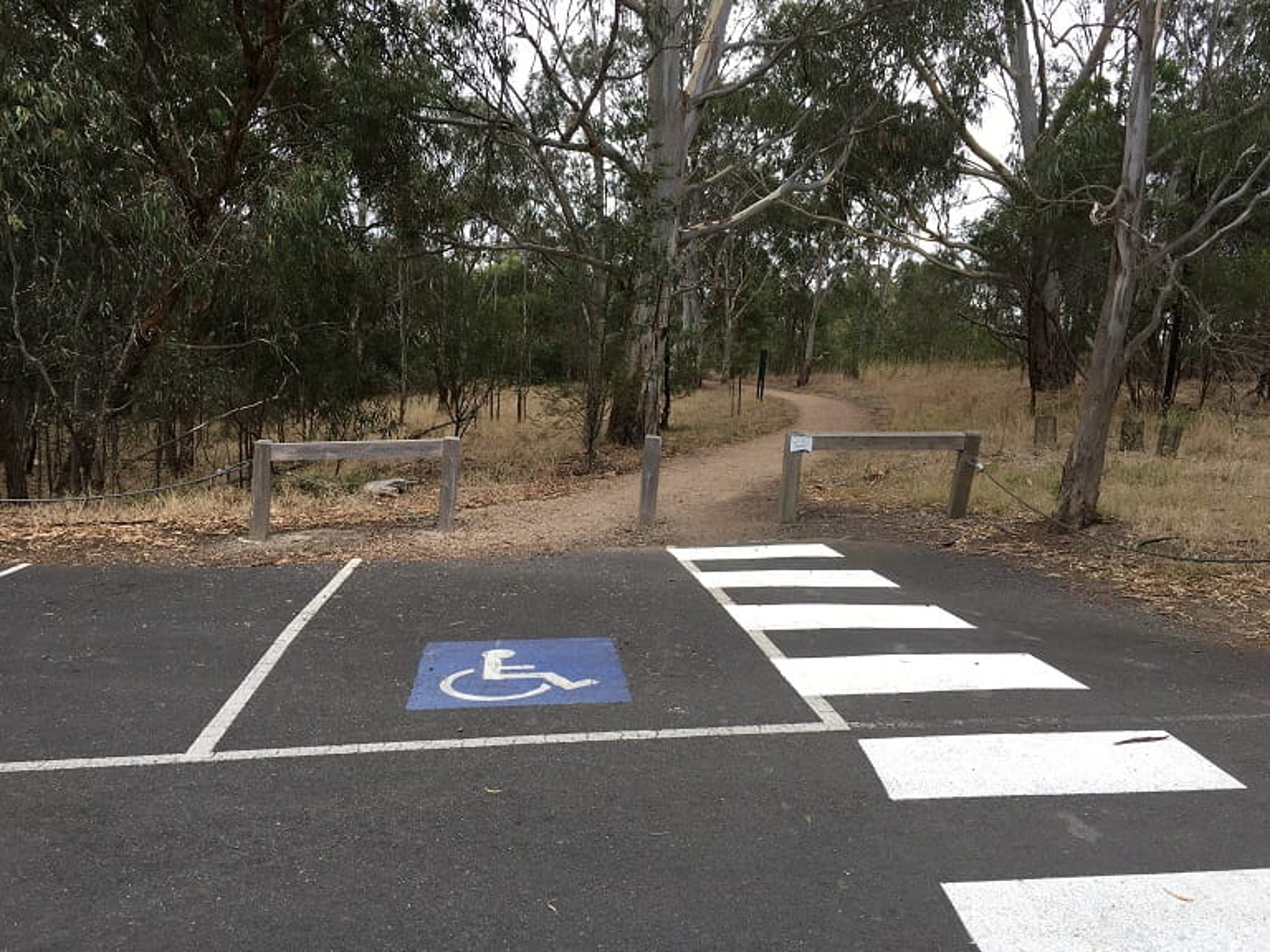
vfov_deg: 48.2
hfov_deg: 61.7
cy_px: 476
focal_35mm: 29
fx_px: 1064
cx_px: 635
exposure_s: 1/100
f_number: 2.2
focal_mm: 4.15
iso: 25
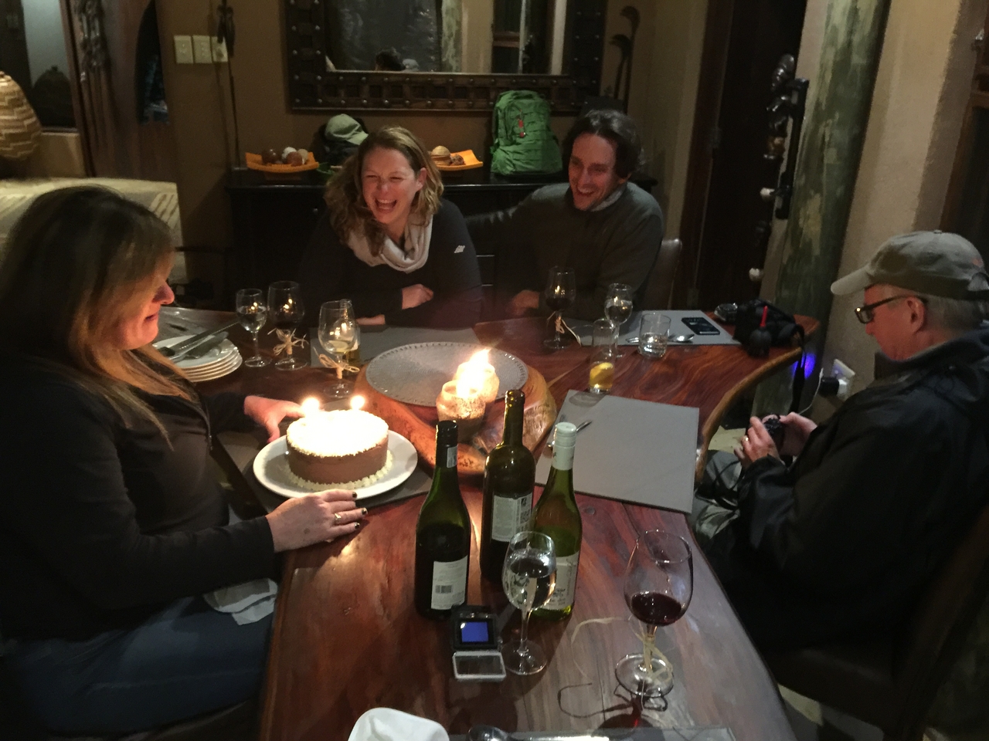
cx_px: 494
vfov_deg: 48.2
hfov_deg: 61.7
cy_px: 370
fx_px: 829
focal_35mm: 29
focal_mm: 4.15
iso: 160
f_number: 2.2
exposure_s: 1/4
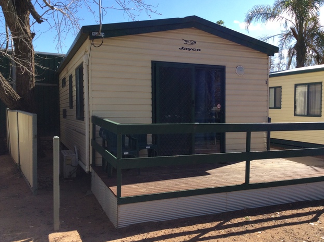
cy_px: 119
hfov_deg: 54.0
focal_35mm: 34
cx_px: 171
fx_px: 318
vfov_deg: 41.7
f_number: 2.4
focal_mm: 3.3
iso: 32
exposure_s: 1/923
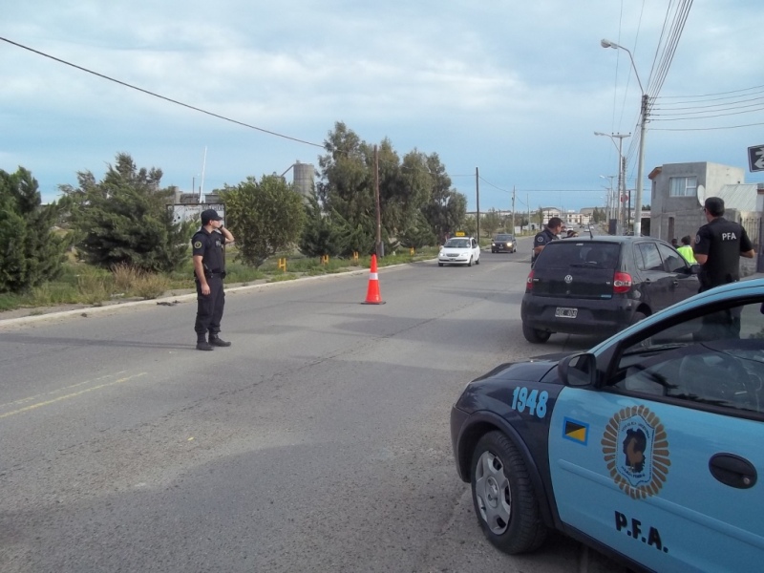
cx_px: 382
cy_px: 286
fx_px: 706
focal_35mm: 32
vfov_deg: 44.2
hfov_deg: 56.8
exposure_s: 1/250
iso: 80
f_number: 5.5
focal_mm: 5.7
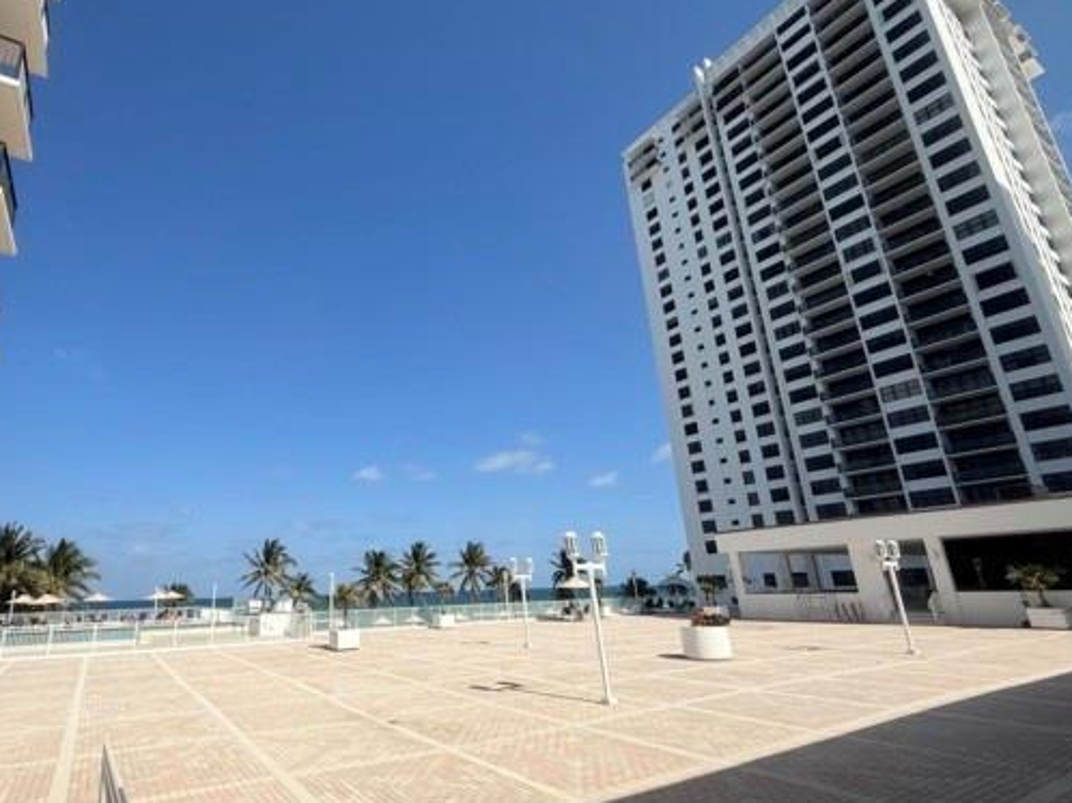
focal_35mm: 18
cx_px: 394
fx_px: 557
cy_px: 435
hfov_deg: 85.9
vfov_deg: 71.4
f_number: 2.2
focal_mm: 2.22
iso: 50
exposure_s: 1/3289
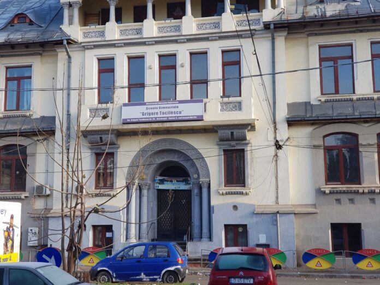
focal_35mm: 52
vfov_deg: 28.0
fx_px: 571
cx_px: 190
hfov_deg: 36.8
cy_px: 142
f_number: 2.4
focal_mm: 6
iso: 25
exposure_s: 1/221
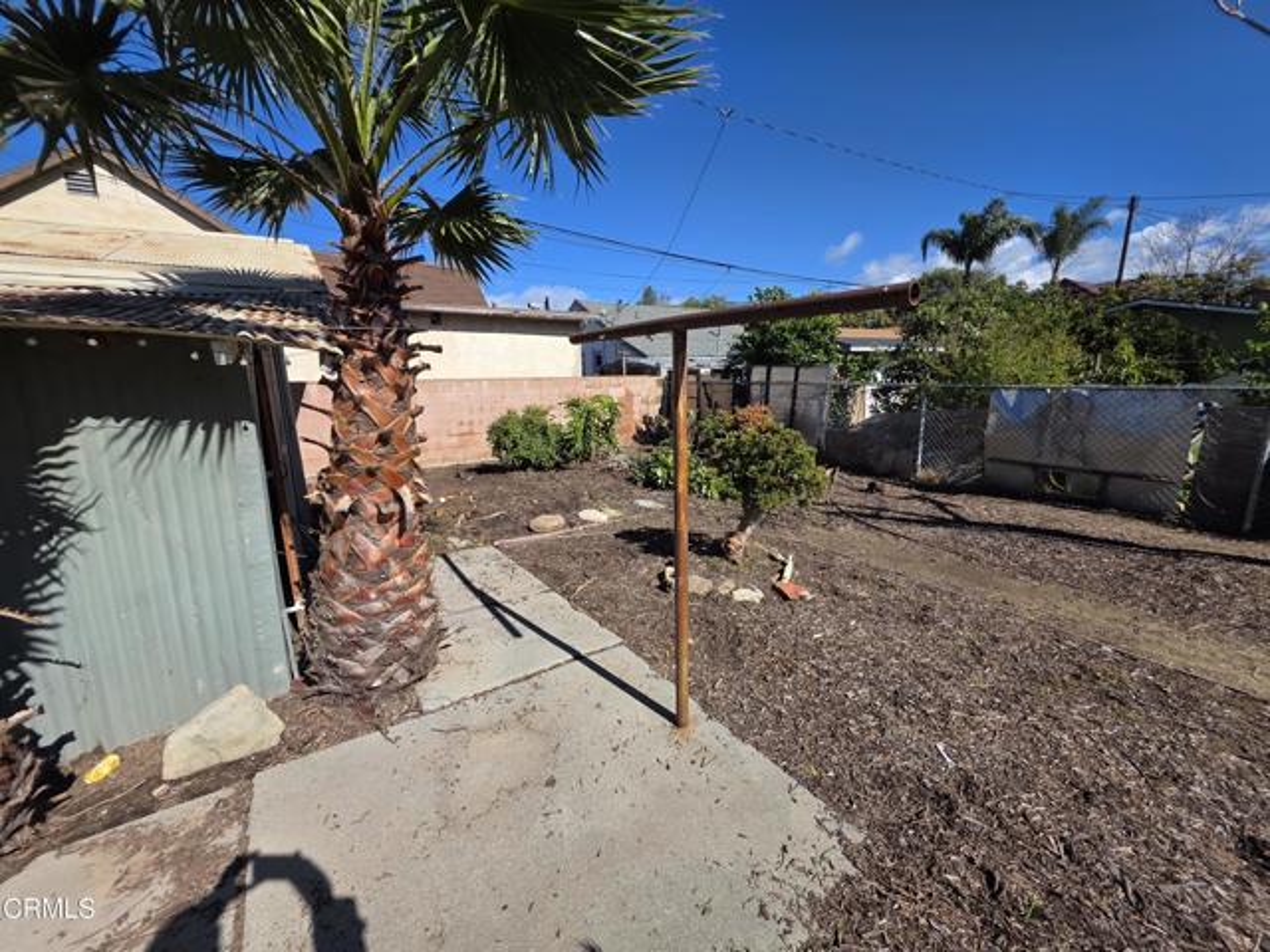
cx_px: 635
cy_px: 476
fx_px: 477
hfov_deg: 106.2
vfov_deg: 89.9
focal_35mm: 13
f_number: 1.9
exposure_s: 1/2450
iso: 40
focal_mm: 2.2
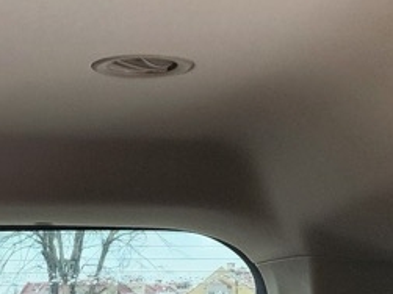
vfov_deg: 11.7
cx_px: -155
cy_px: 638
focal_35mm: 110
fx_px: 1248
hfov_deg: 16.6
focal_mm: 6.4
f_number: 1.8
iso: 200
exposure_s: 1/180
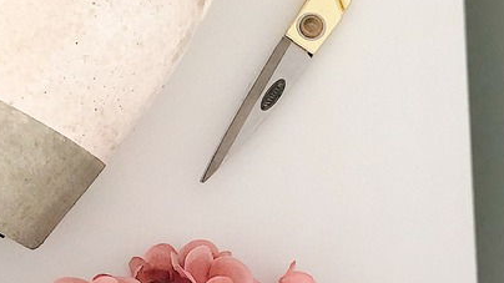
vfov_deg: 8.3
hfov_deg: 14.6
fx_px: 1951
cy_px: 135
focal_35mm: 146
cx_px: 91
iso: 125
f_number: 2.4
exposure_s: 1/30
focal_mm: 6
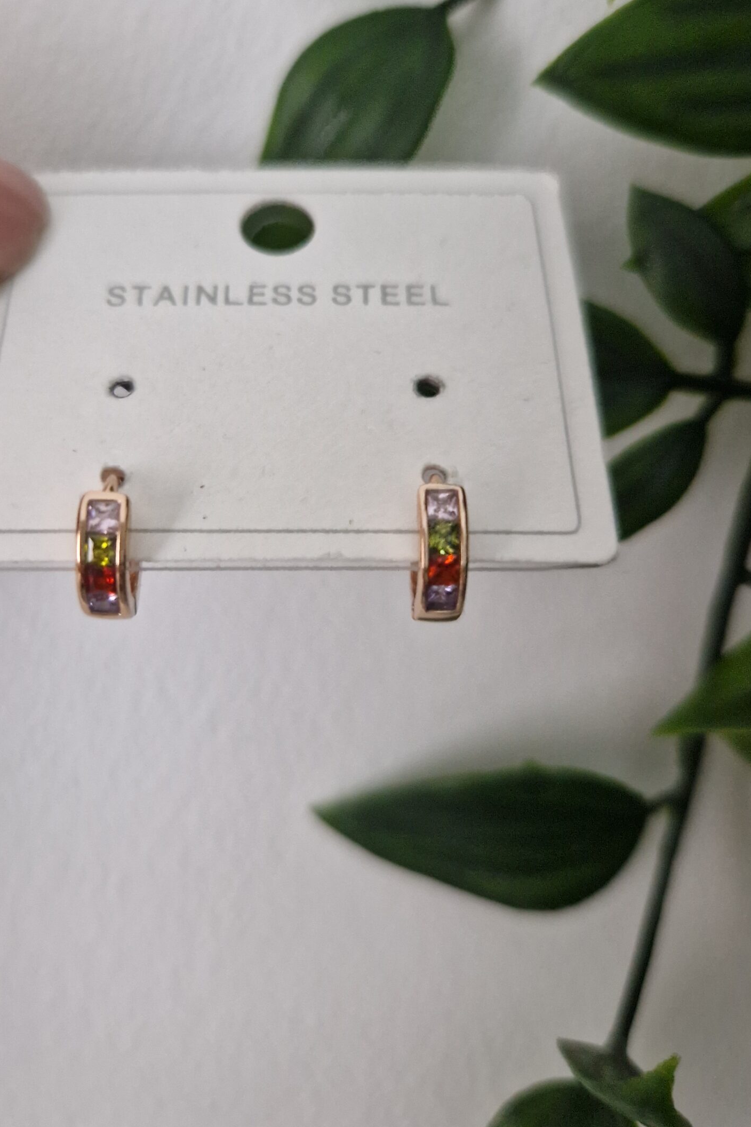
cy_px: 468
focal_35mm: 29
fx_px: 907
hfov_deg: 44.7
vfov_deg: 63.3
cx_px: 297
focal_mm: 5.4
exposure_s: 1/100
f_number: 1.8
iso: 125
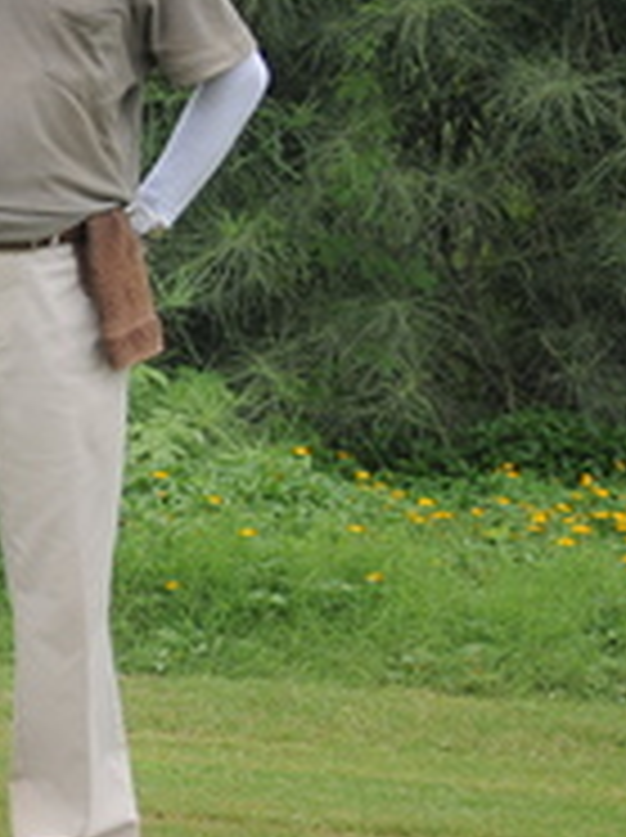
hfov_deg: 11.1
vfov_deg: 16.2
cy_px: 205
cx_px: -626
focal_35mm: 121
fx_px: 2924
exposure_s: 1/640
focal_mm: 26
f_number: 4
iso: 200
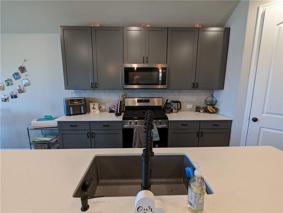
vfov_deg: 78.2
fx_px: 131
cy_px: 106
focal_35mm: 16
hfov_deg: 94.4
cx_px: 142
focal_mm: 2.35
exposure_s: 1/24
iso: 78
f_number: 2.2
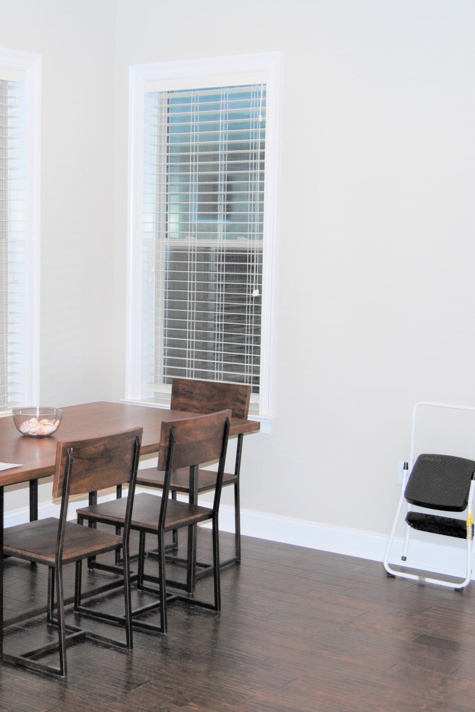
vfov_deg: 33.9
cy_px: 354
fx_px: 1167
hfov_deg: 22.6
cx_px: 75
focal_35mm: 59
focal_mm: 26
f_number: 4.2
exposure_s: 1/60
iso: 200
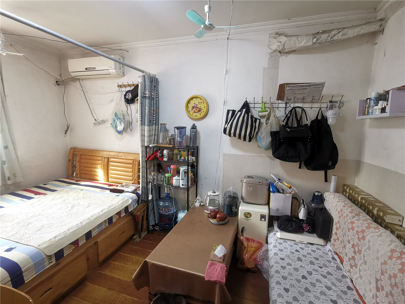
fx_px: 199
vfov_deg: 74.7
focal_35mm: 17
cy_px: 152
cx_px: 202
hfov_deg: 91.0
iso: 640
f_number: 2.2
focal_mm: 2.26
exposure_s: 1/33.3
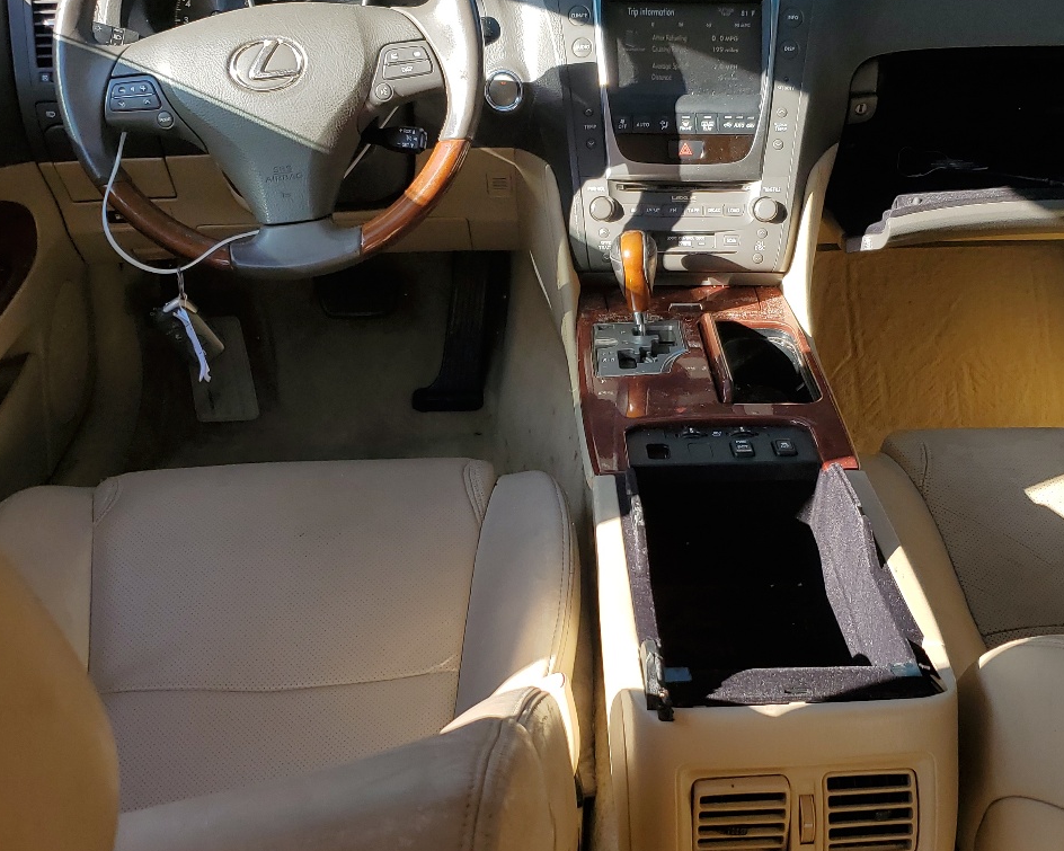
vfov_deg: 34.8
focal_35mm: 43
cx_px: 619
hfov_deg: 42.8
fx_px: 1354
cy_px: 479
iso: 50
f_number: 1.5
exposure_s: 1/588
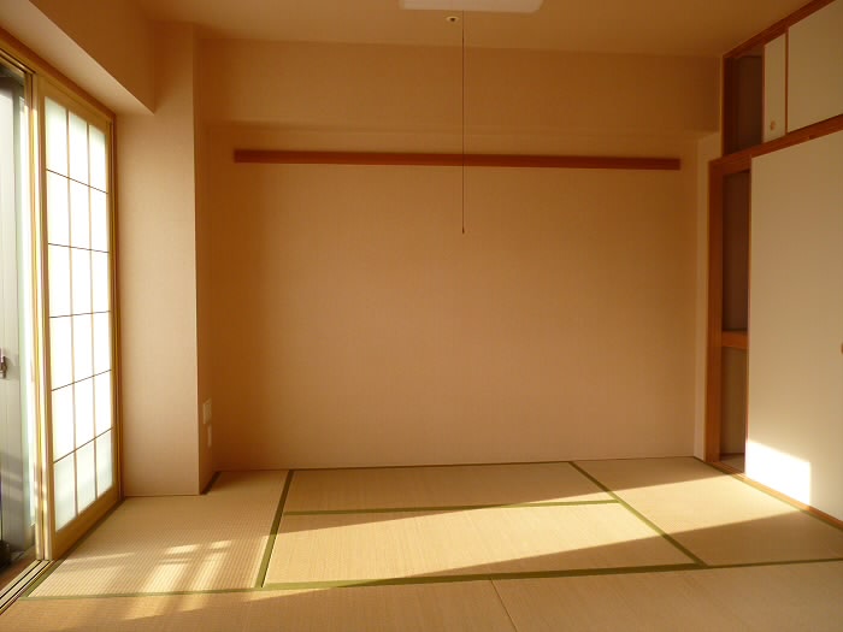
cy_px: 316
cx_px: 422
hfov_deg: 63.4
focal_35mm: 28
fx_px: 682
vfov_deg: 49.7
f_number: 3.1
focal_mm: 5
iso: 100
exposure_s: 1/80
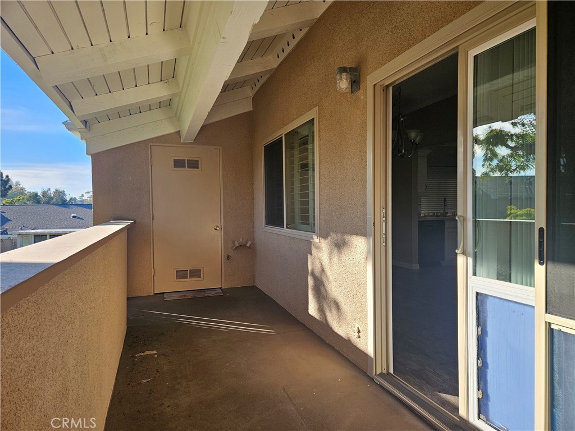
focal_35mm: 23
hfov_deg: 73.9
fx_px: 382
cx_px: 288
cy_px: 216
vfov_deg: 58.9
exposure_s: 1/719
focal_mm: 5.4
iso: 40
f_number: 1.8
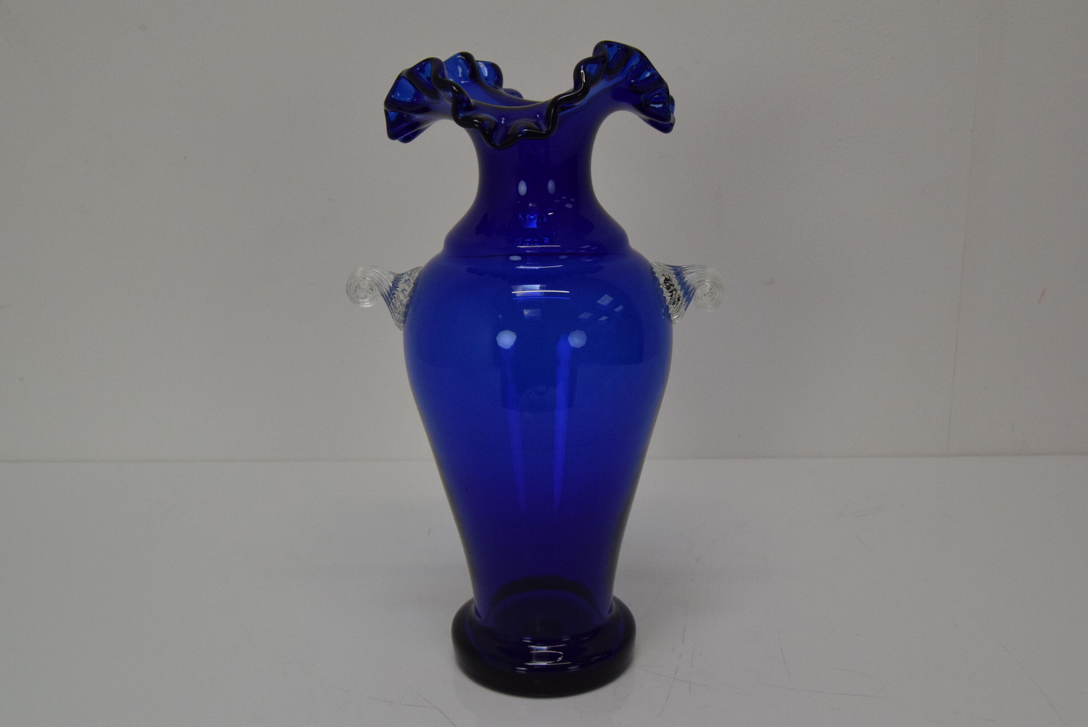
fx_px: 1180
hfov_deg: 49.5
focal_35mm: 39
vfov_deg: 34.3
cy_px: 364
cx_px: 544
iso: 1600
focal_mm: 26
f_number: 10
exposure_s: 1/400
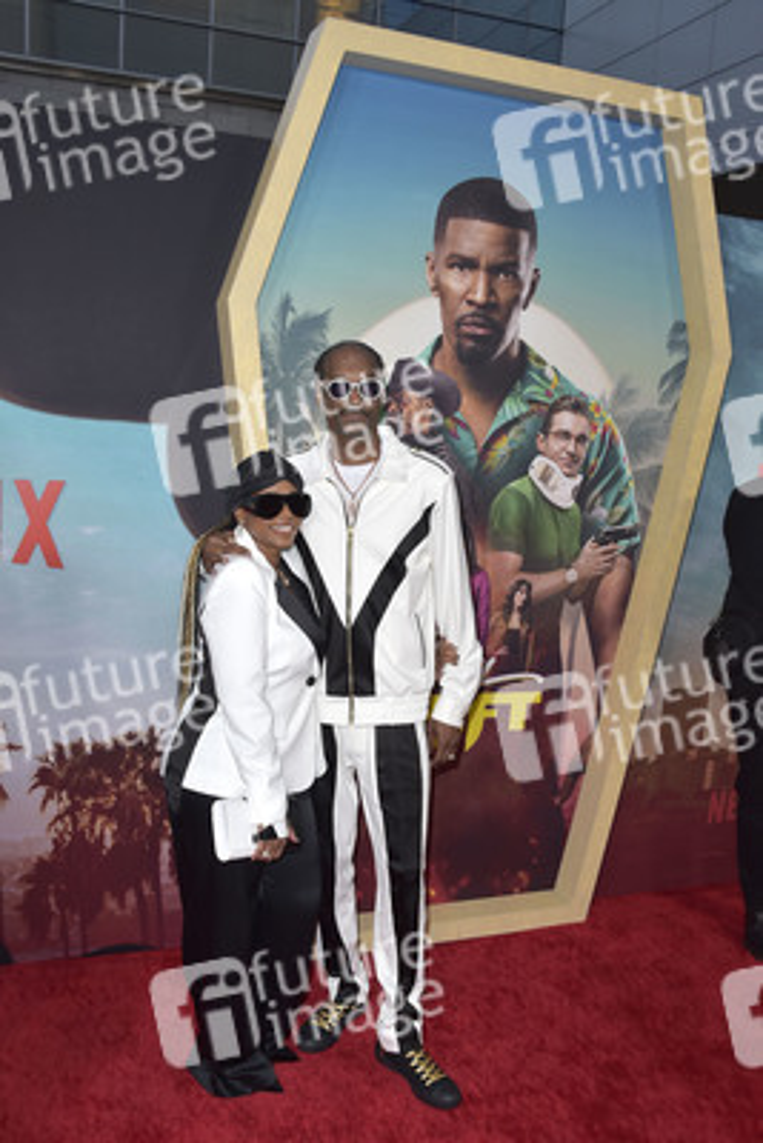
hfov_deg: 41.1
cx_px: 382
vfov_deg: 58.7
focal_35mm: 32
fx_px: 1016
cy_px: 572
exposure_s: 1/250
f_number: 5.6
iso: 500
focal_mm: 32
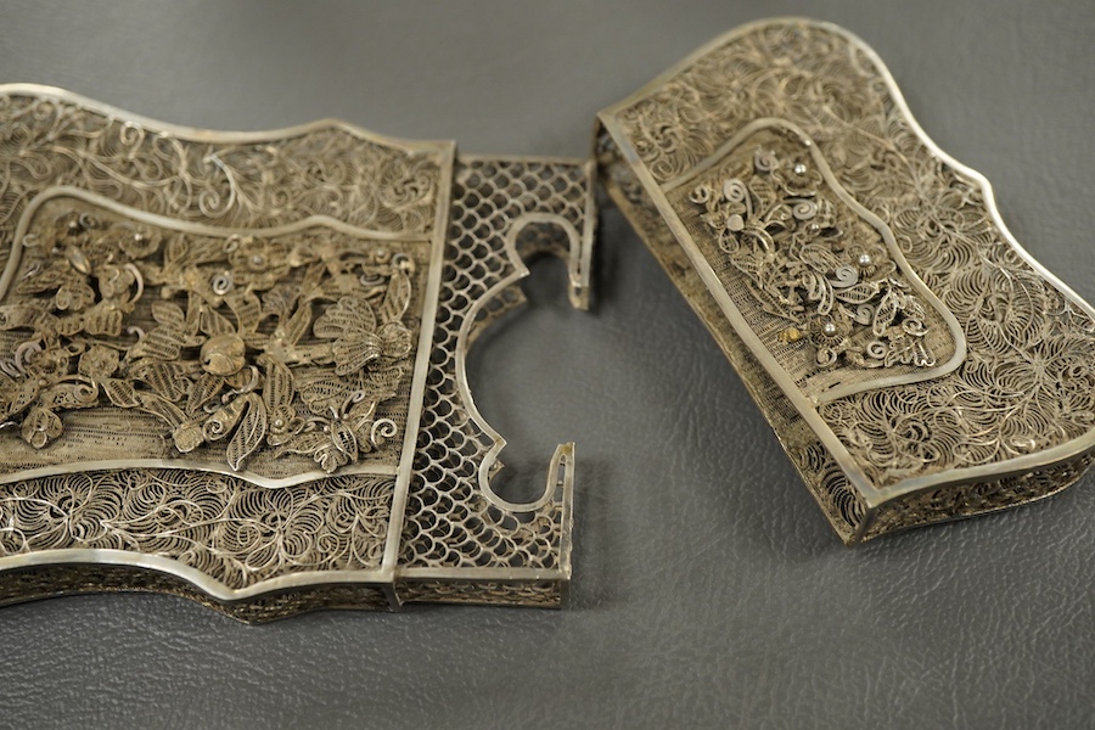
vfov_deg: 29.9
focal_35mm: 45
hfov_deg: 43.6
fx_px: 1369
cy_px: 365
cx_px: 548
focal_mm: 30
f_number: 8
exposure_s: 1/125
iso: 1250
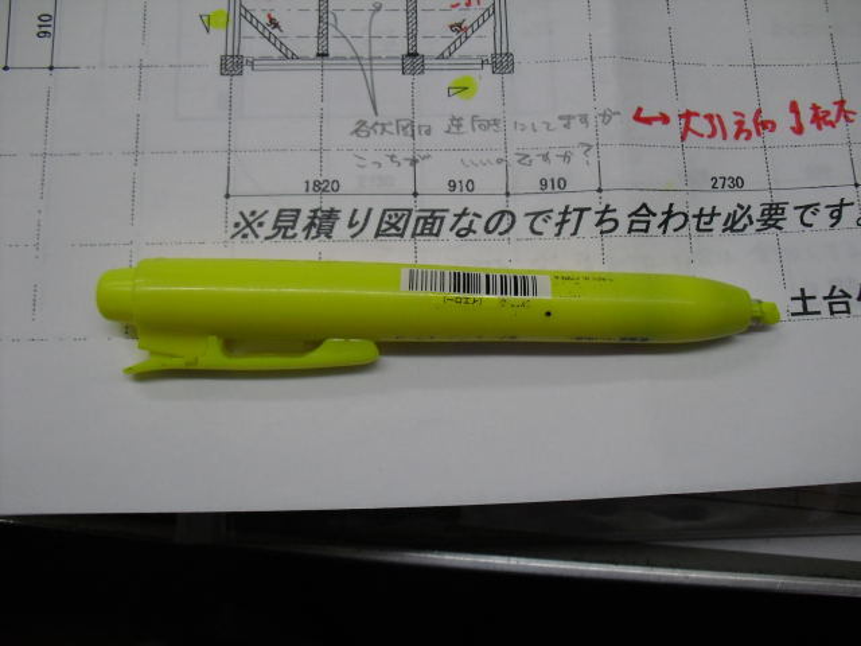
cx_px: 430
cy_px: 323
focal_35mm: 36
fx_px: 895
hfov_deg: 51.4
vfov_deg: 39.7
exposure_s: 1/100
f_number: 3.1
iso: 200
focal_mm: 6.3
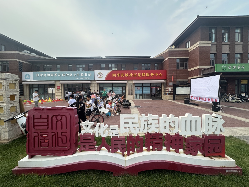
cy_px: 94
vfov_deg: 85.7
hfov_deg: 102.1
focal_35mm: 14
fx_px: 101
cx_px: 124
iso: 64
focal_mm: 2.22
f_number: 2.2
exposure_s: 1/99
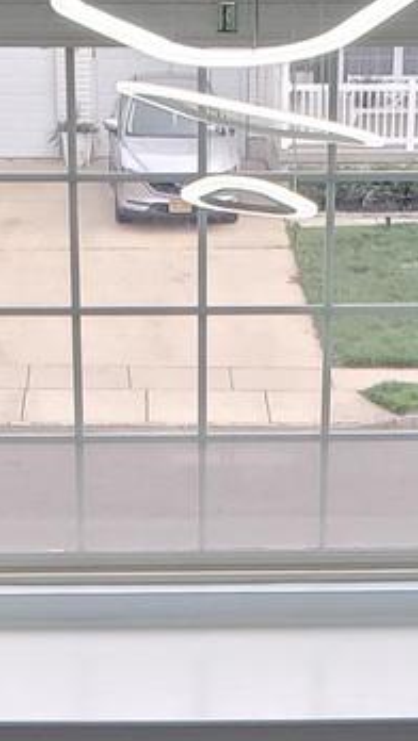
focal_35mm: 125
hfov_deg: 9.7
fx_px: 2461
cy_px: 1256
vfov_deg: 15.2
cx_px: 200
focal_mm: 4.3
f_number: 2.4
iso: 50
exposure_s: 1/181
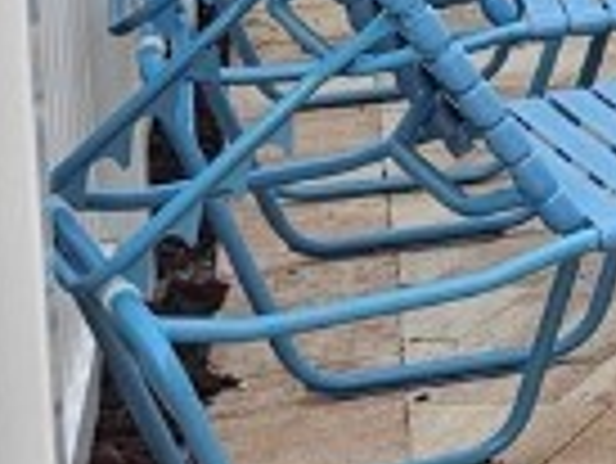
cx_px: 2127
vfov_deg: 8.3
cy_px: -441
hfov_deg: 8.5
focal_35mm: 172
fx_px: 3063
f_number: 1.7
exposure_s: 1/180
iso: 50
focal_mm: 6.3
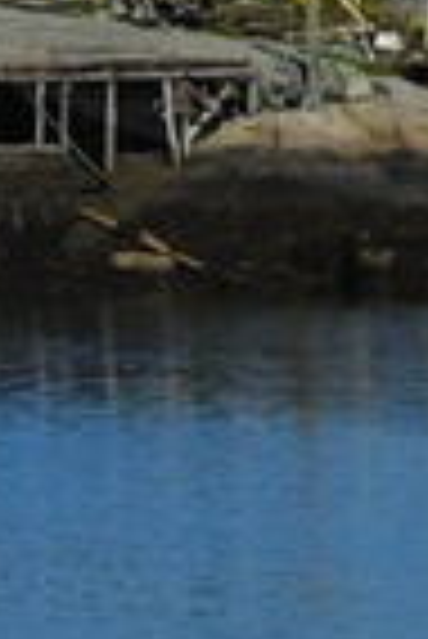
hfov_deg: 0.8
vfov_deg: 1.2
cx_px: 694
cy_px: -1422
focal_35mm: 1769
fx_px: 31461
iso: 100
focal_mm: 105
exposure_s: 1/320
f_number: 9
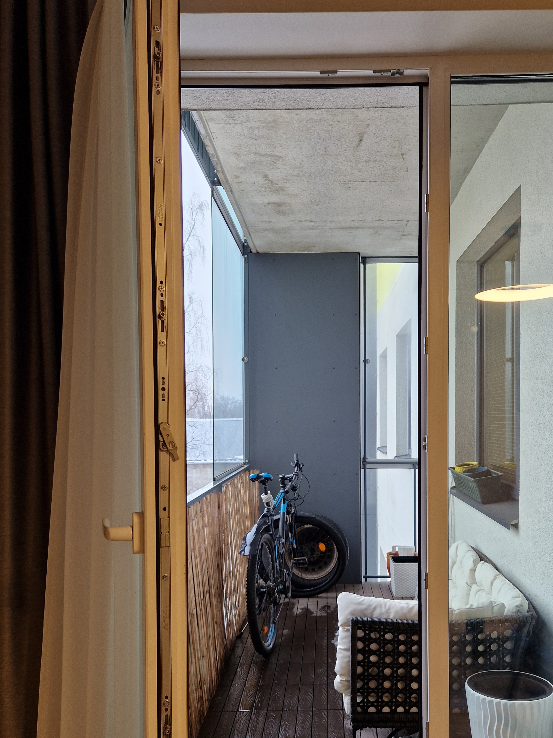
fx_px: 639
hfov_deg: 46.6
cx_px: 322
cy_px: 434
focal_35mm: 30
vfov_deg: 59.6
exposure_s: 1/100
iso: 100
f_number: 1.8
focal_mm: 5.4
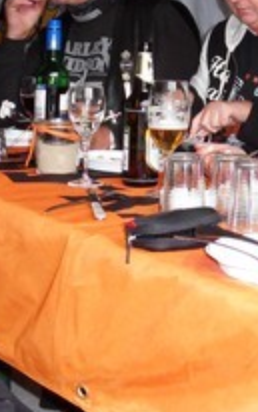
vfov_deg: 25.6
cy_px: 68
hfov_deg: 16.4
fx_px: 888
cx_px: 198
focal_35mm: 79
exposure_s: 1/30
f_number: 3.3
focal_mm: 4.2
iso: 200
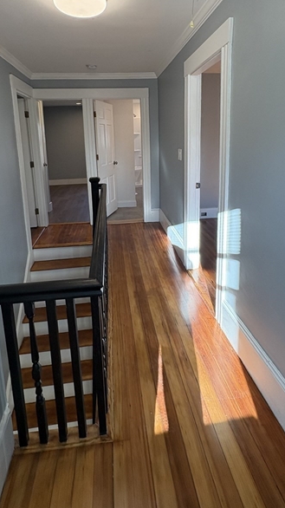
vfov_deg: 84.6
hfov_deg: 55.8
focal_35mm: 20
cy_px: 183
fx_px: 269
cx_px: 138
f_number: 2.2
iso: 100
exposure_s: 1/128
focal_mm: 2.22
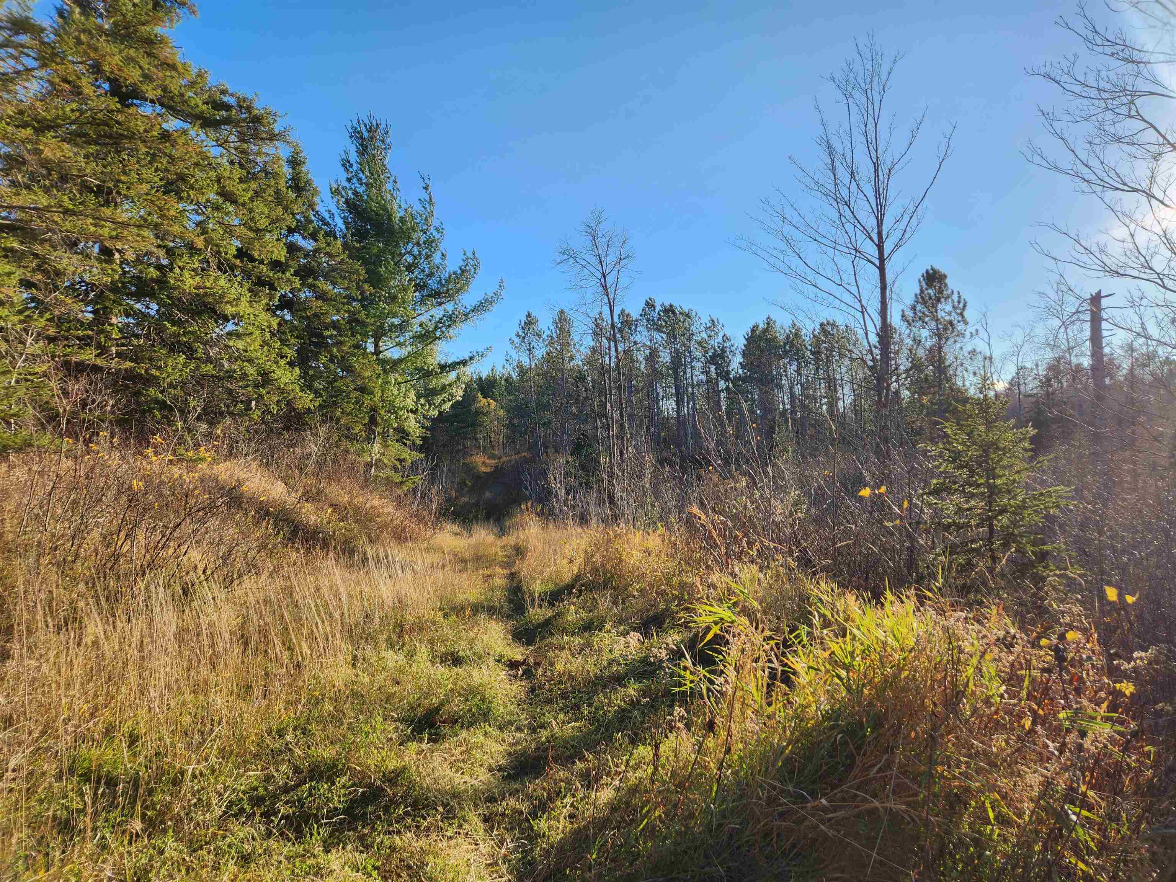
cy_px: 441
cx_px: 588
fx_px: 781
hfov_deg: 73.9
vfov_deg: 58.9
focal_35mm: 23
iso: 20
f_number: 1.8
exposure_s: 1/1036
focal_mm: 5.4
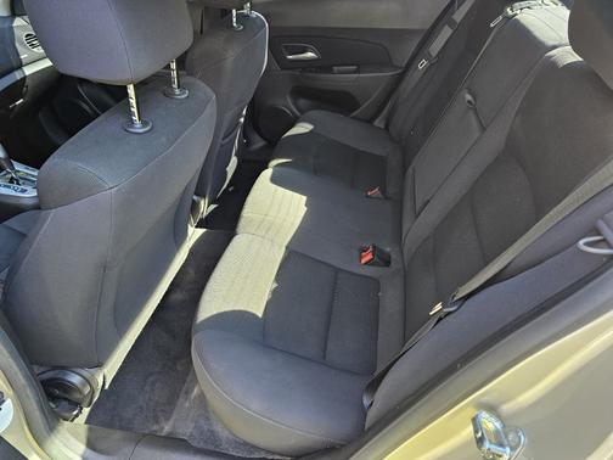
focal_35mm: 23
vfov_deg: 58.9
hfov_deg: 73.9
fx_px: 407
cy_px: 230
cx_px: 306
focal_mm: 6.3
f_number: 1.7
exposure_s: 1/180
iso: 250
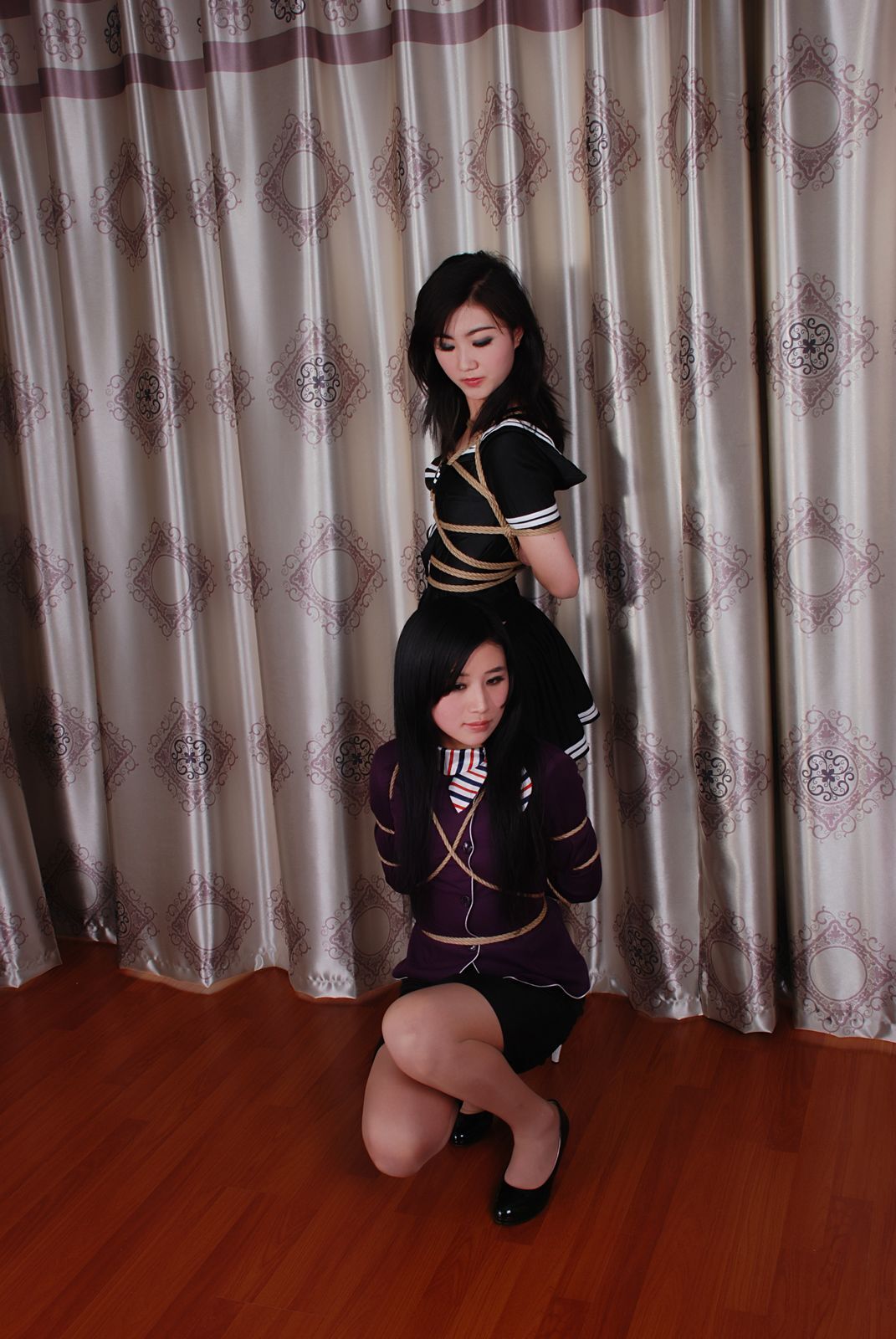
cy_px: 670
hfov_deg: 37.0
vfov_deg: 53.1
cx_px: 448
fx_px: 1340
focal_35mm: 36
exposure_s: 1/8
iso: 100
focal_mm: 24
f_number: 10
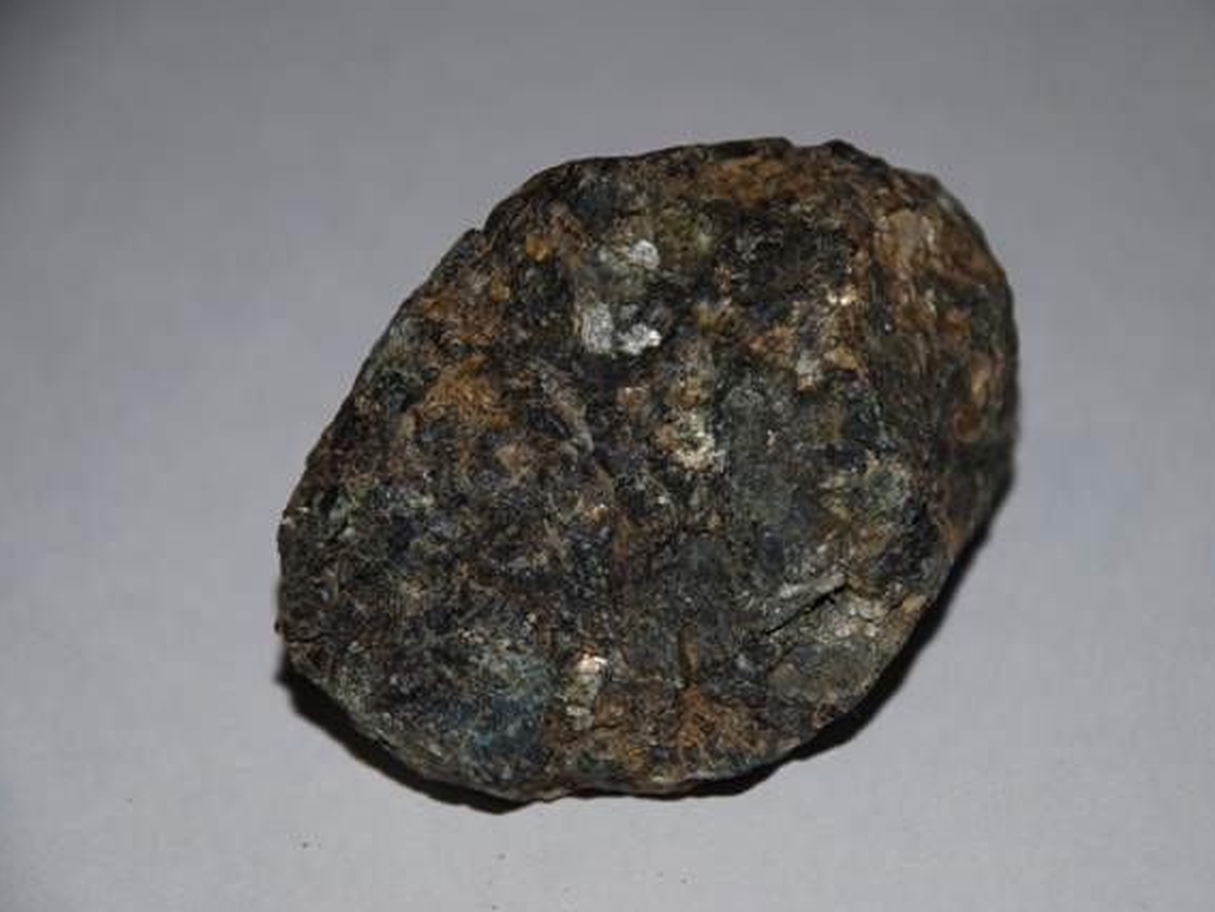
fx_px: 7144
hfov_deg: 9.7
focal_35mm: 204
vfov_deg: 7.3
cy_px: 454
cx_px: 663
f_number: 5.6
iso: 200
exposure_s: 1/60
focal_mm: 125
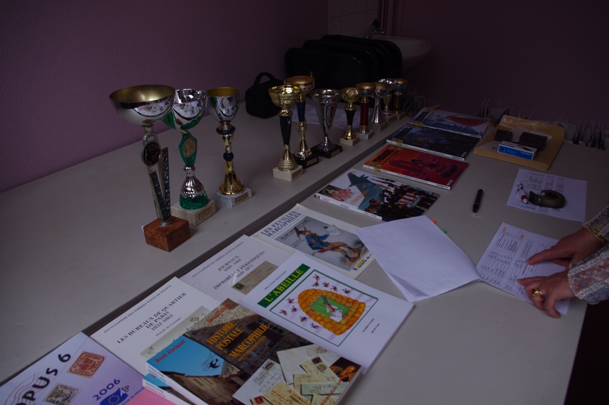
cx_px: 304
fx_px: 456
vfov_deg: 47.8
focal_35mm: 27
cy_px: 202
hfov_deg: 67.4
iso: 200
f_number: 6.3
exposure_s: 1/40
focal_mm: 18
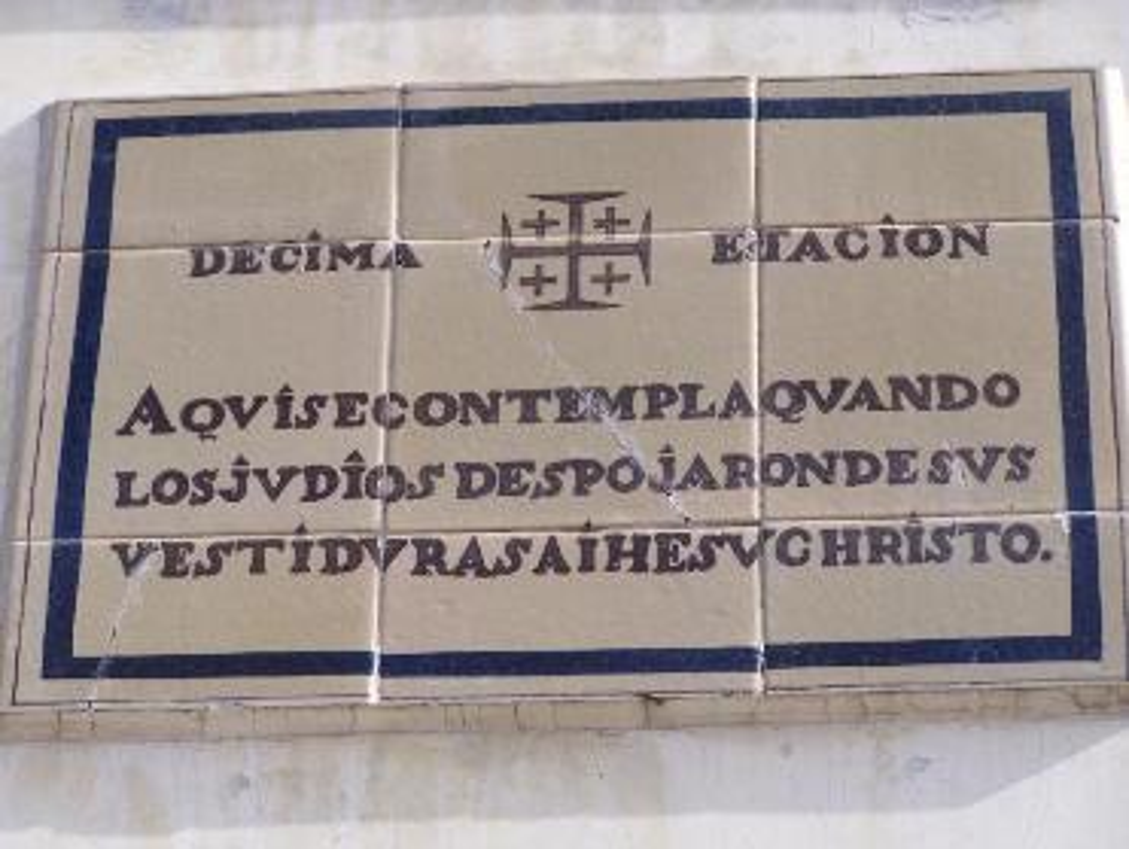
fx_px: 4538
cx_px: 564
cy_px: 424
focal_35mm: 139
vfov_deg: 10.7
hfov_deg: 14.2
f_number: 3.2
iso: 80
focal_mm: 23.1
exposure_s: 1/640
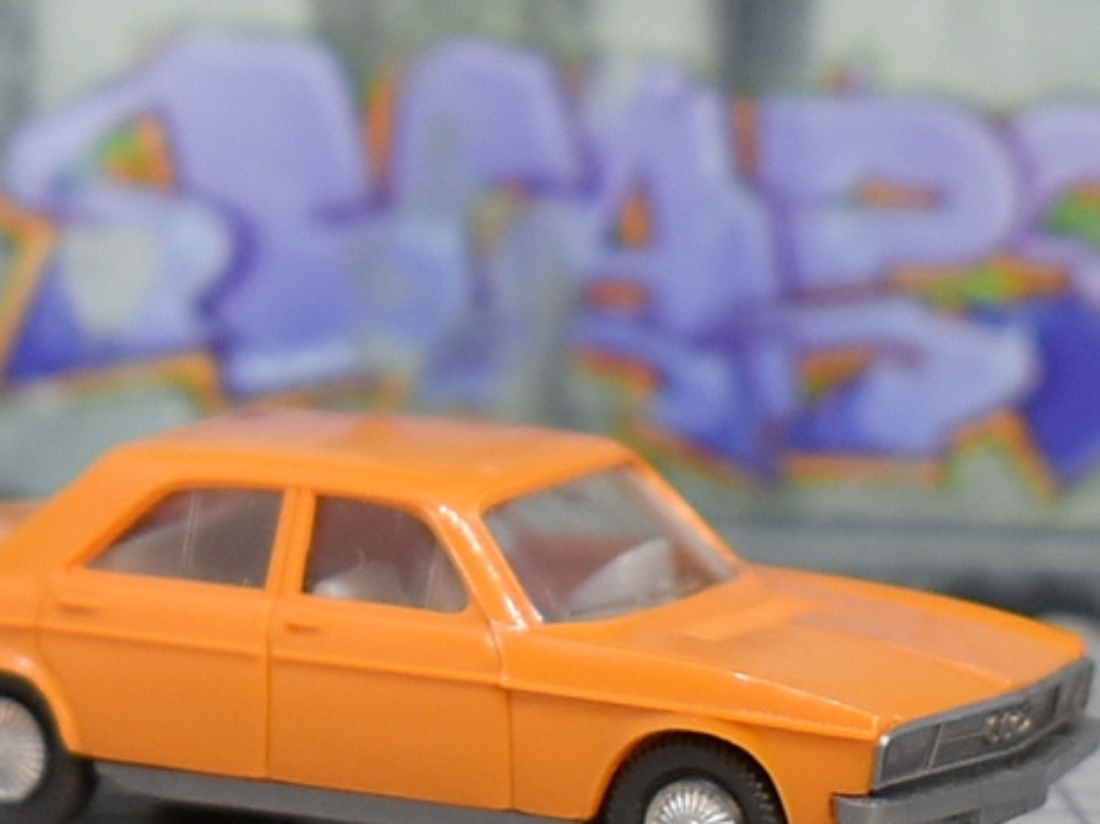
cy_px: 573
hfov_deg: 19.3
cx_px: 482
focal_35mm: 102
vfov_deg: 14.5
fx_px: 3240
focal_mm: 42
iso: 450
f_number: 5
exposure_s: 1/60
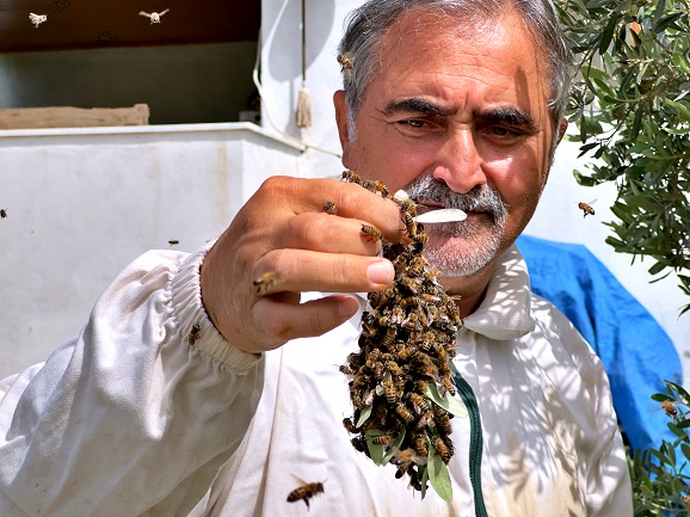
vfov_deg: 18.4
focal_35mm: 80
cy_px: 261
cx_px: 352
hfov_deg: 24.4
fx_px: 1594
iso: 25
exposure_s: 1/742
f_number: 2.8
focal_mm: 9
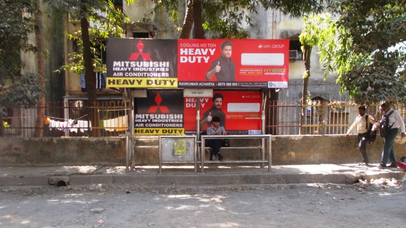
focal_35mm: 29
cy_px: 139
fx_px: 312
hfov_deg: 66.1
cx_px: 203
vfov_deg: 40.0
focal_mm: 4.6
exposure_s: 1/250
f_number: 3.2
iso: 200
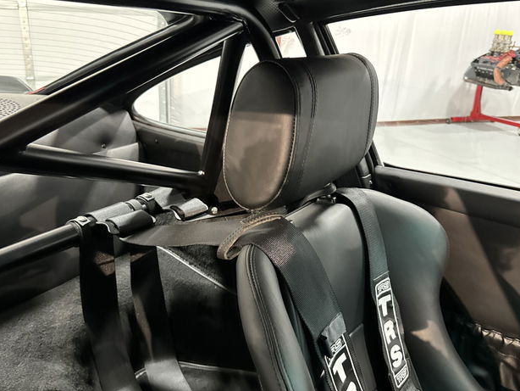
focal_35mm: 30
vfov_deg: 46.8
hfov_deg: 59.8
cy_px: 197
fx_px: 451
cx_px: 229
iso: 640
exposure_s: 1/40
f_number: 1.78
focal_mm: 6.86
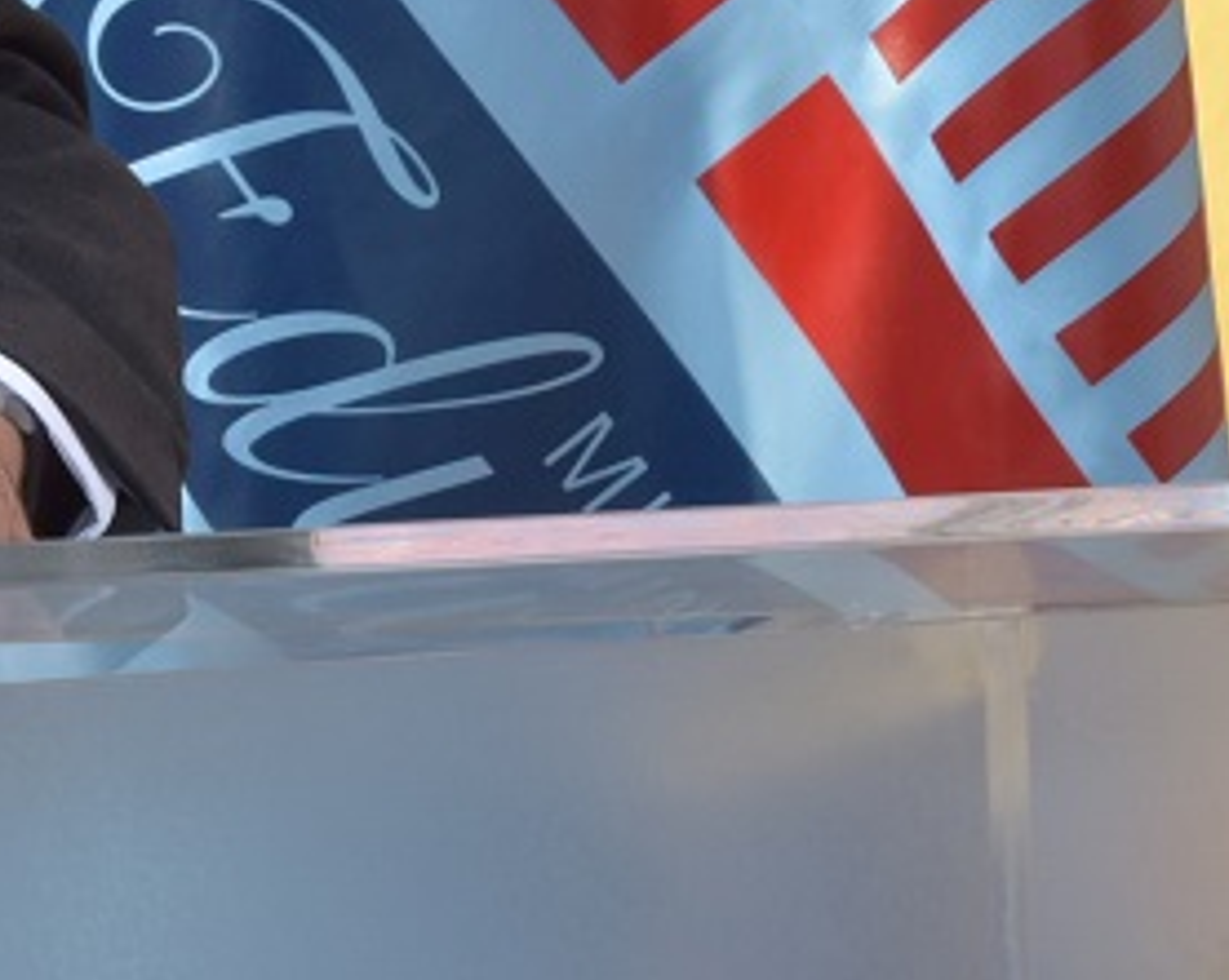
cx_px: -151
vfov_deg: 5.3
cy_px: -749
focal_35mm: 285
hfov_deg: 6.8
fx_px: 10356
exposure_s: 1/200
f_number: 14
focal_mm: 70
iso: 1600
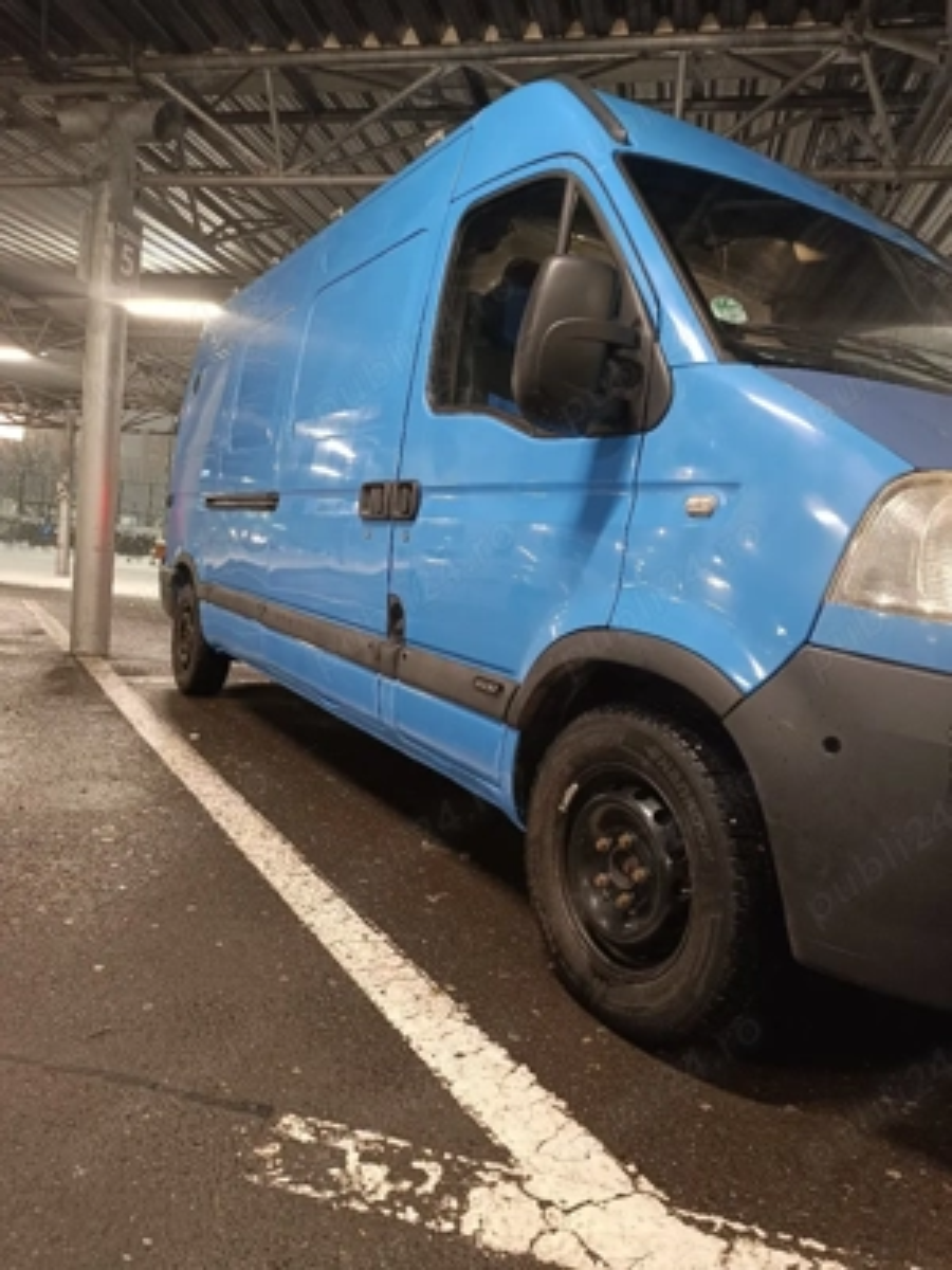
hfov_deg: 56.8
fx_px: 880
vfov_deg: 71.6
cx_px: 476
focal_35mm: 24
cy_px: 635
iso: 1904
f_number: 1.65
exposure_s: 1/25
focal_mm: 6.14
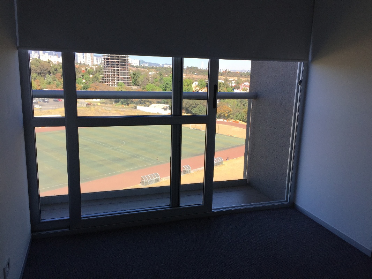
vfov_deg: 48.2
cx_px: 186
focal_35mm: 29
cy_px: 140
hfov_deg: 61.6
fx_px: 312
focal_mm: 4.15
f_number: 2.2
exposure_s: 1/638
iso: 32
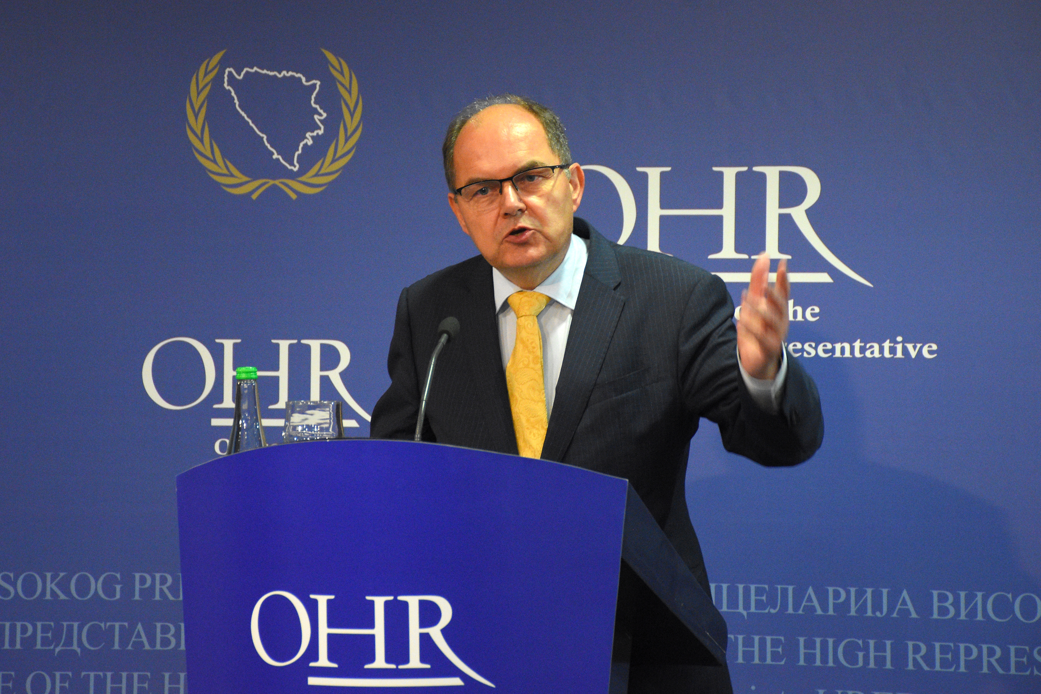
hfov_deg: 13.7
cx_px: 520
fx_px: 4337
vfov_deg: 9.1
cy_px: 347
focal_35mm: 150
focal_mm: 100
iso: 2200
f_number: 5.6
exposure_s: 1/80
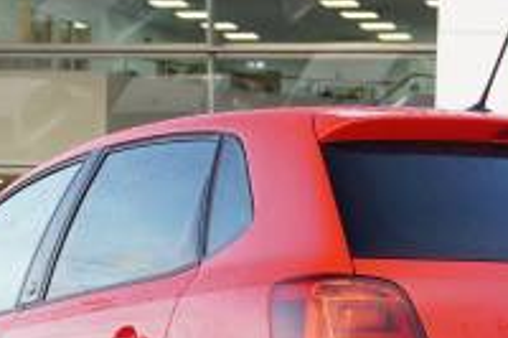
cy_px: 376
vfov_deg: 7.9
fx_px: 2439
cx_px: 335
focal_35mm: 173
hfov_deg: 11.9
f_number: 5.6
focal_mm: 36
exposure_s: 1/160
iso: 1000
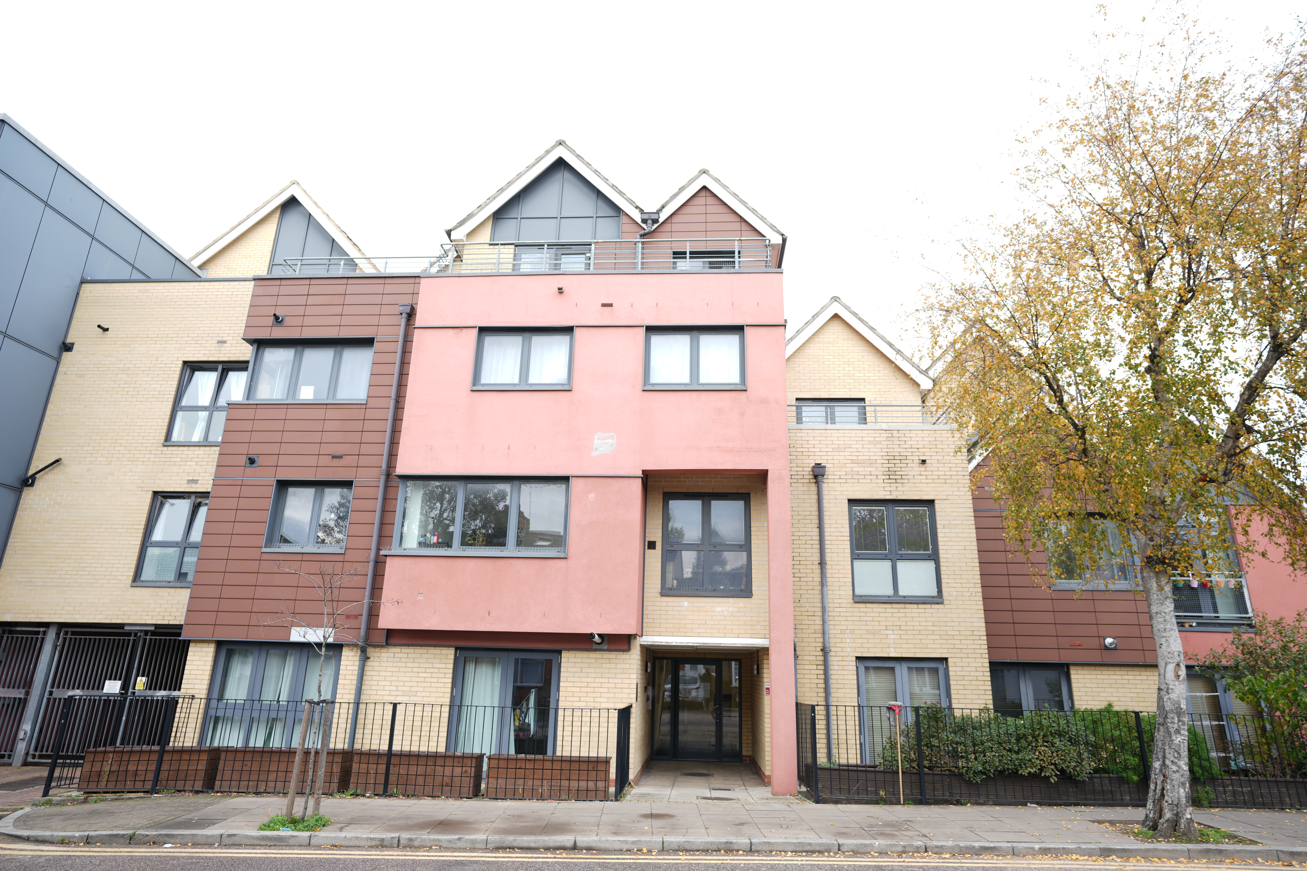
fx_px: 762
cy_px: 436
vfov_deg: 59.5
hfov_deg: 81.2
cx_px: 654
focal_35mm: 21
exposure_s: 1/40
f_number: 3.5
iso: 50
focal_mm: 21
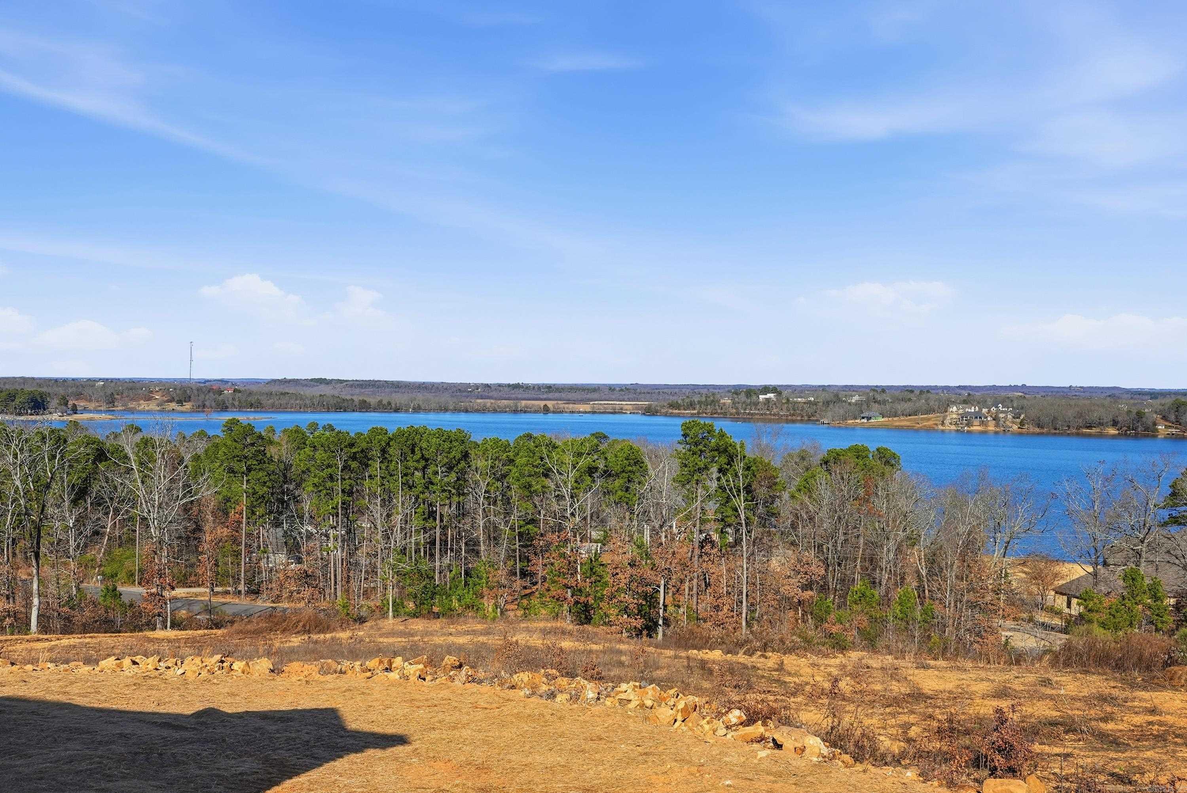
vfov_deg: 45.0
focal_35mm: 29
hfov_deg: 63.6
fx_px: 957
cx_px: 594
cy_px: 396
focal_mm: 29
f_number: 9
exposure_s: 1/2500
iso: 250
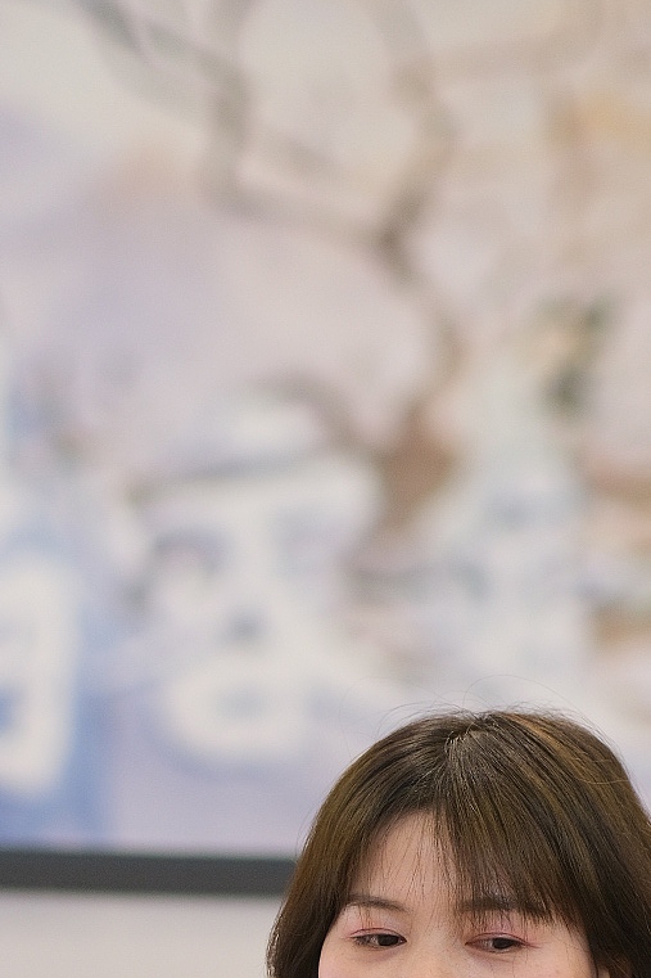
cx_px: 277
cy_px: 995
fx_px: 5319
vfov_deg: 10.4
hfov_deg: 7.0
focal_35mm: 196
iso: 640
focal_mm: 56
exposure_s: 1/140
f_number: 1.4
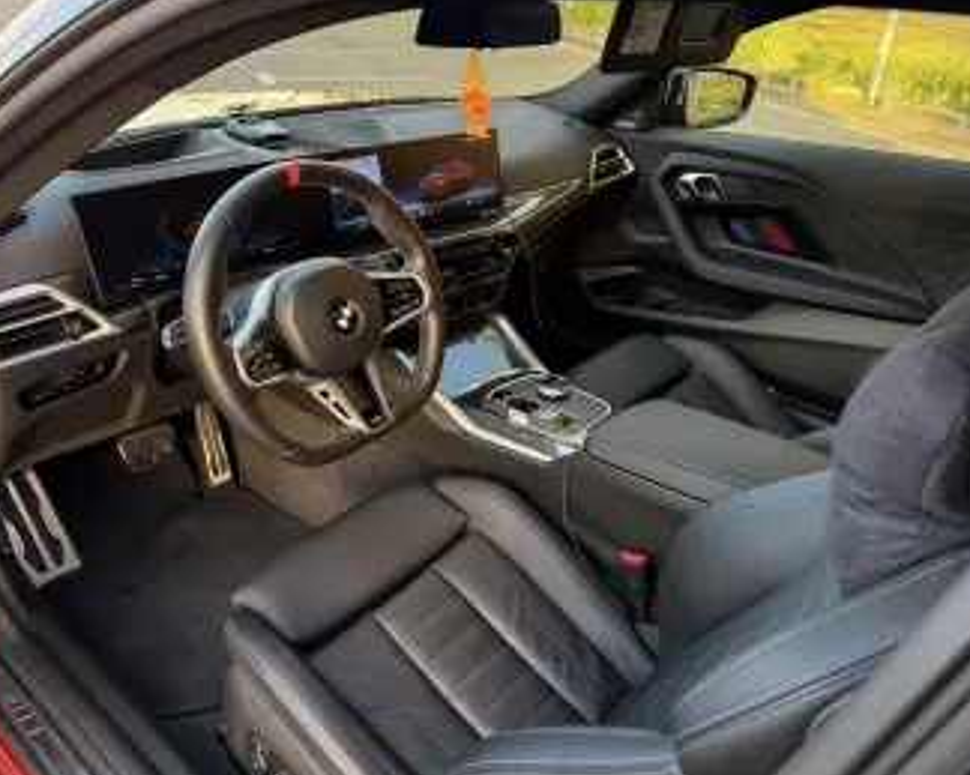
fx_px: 746
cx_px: 503
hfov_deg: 66.0
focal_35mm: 26
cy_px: 389
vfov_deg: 54.9
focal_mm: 6.76
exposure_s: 1/160
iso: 160
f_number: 1.8
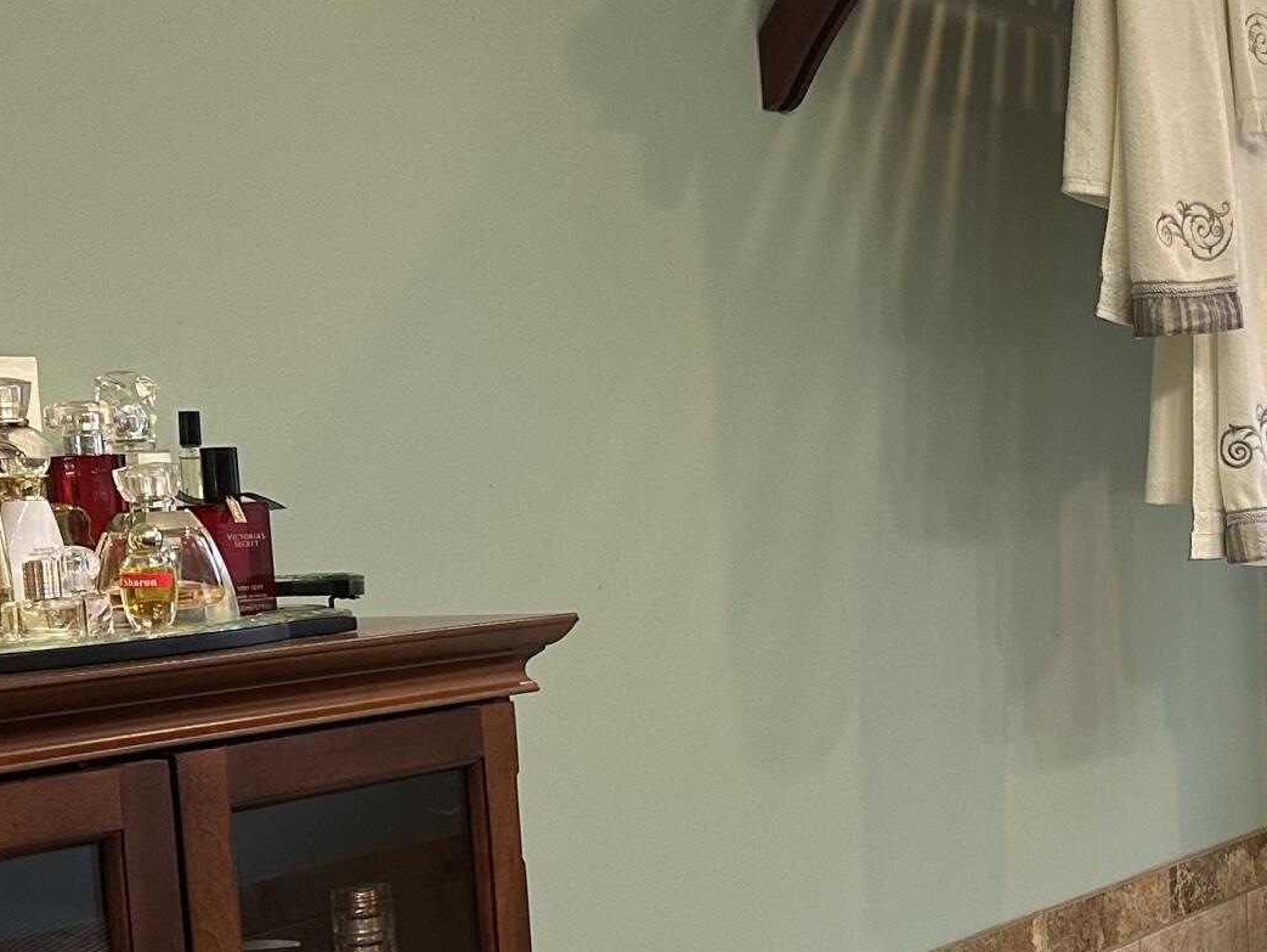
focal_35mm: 69
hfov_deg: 26.1
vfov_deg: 21.2
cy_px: 664
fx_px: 2526
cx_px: 1379
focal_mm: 6.86
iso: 160
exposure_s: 1/120
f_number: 1.78
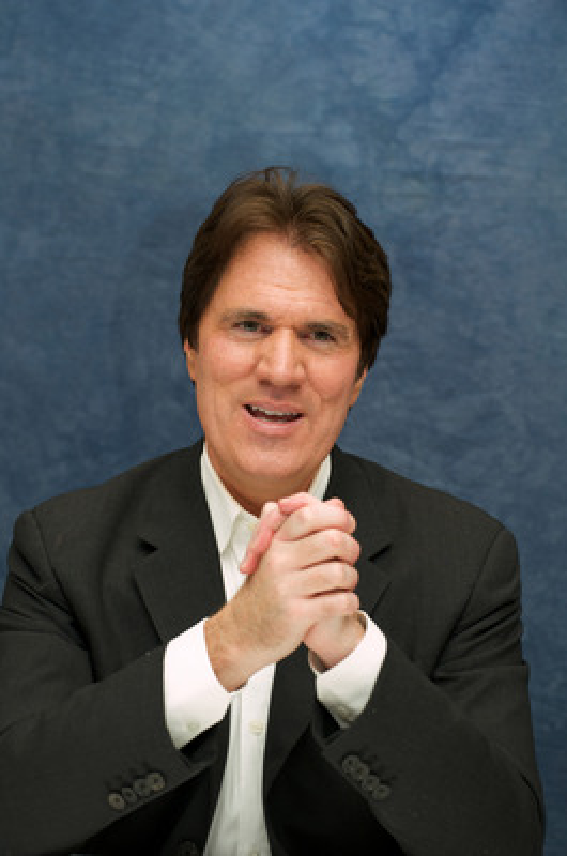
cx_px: 284
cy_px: 428
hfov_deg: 16.0
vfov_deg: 24.0
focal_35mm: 85
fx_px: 2017
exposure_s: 1/60
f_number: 6.3
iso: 400
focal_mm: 85
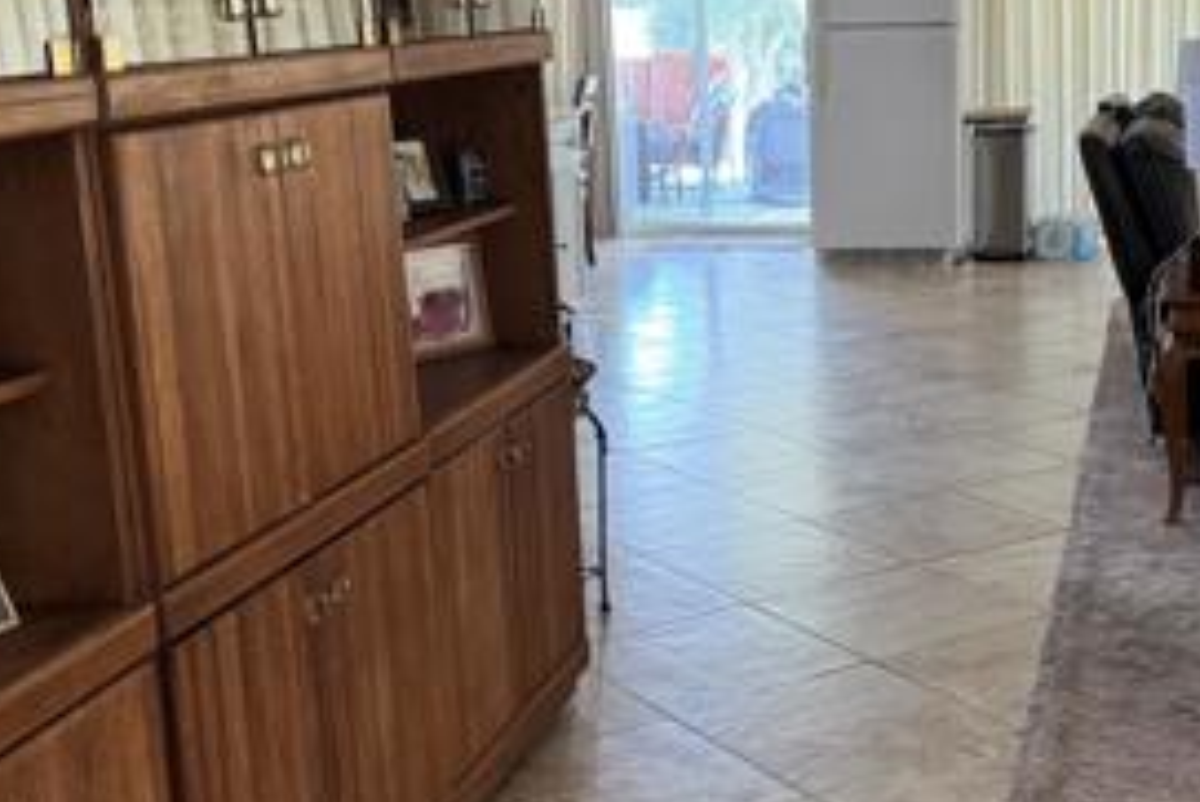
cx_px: 850
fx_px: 1968
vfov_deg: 23.0
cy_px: 332
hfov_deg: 33.4
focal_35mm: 59
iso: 250
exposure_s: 1/60
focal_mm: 6.76
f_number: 1.78
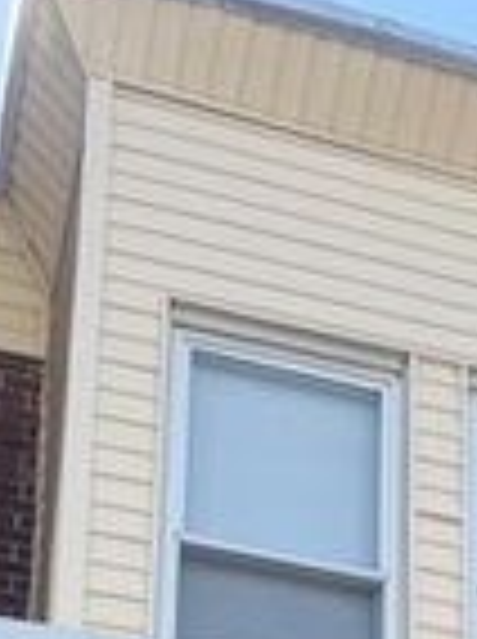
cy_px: 1289
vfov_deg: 14.4
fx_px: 2082
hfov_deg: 12.8
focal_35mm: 113
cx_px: 558
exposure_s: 1/1689
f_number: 1.78
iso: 100
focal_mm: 6.76
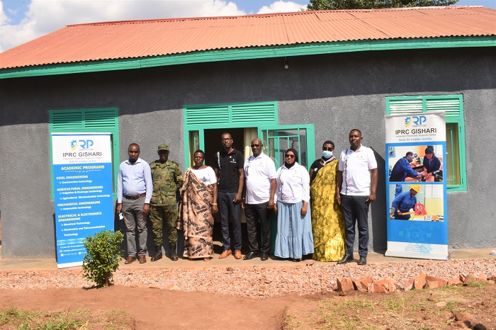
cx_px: 248
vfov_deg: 39.9
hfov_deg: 57.2
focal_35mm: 33
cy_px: 165
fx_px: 454
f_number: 25
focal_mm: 22
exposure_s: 1/40
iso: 100
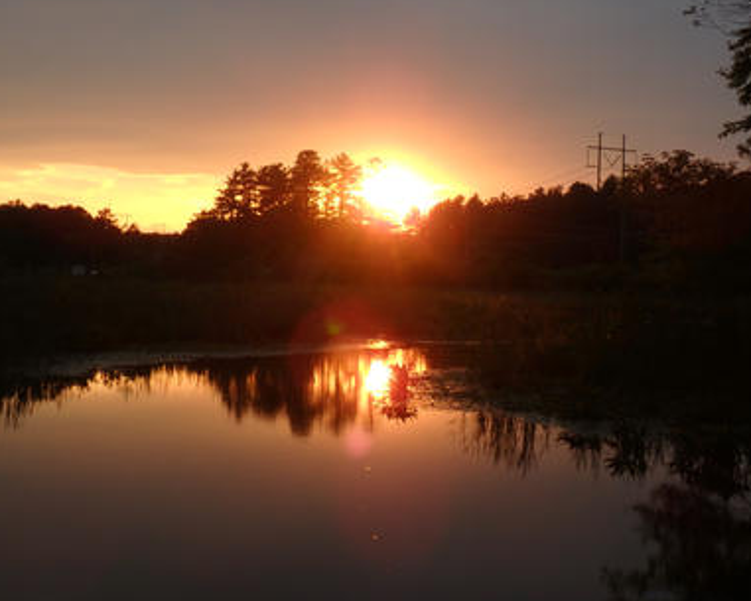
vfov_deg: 28.6
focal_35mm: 53
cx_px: 367
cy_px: 300
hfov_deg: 35.3
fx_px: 1178
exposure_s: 1/80
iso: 125
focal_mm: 8.1
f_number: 5.2
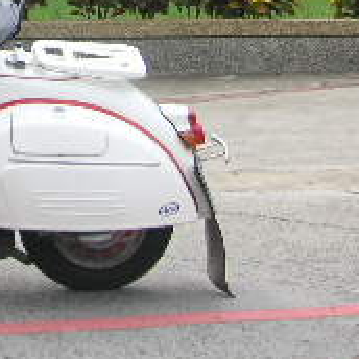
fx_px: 1431
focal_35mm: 122
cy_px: -127
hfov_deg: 13.5
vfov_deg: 13.7
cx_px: -175
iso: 50
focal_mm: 6.1
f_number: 2.8
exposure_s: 1/750
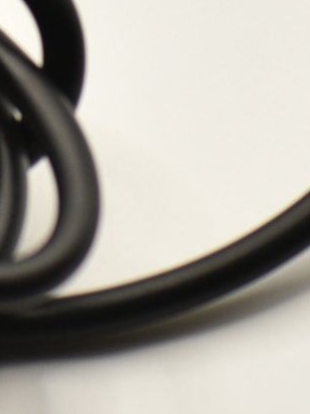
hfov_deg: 2.0
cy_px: -523
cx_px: -361
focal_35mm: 731
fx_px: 8729
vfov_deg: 2.7
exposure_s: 1/80
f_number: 7.1
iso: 200
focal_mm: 105
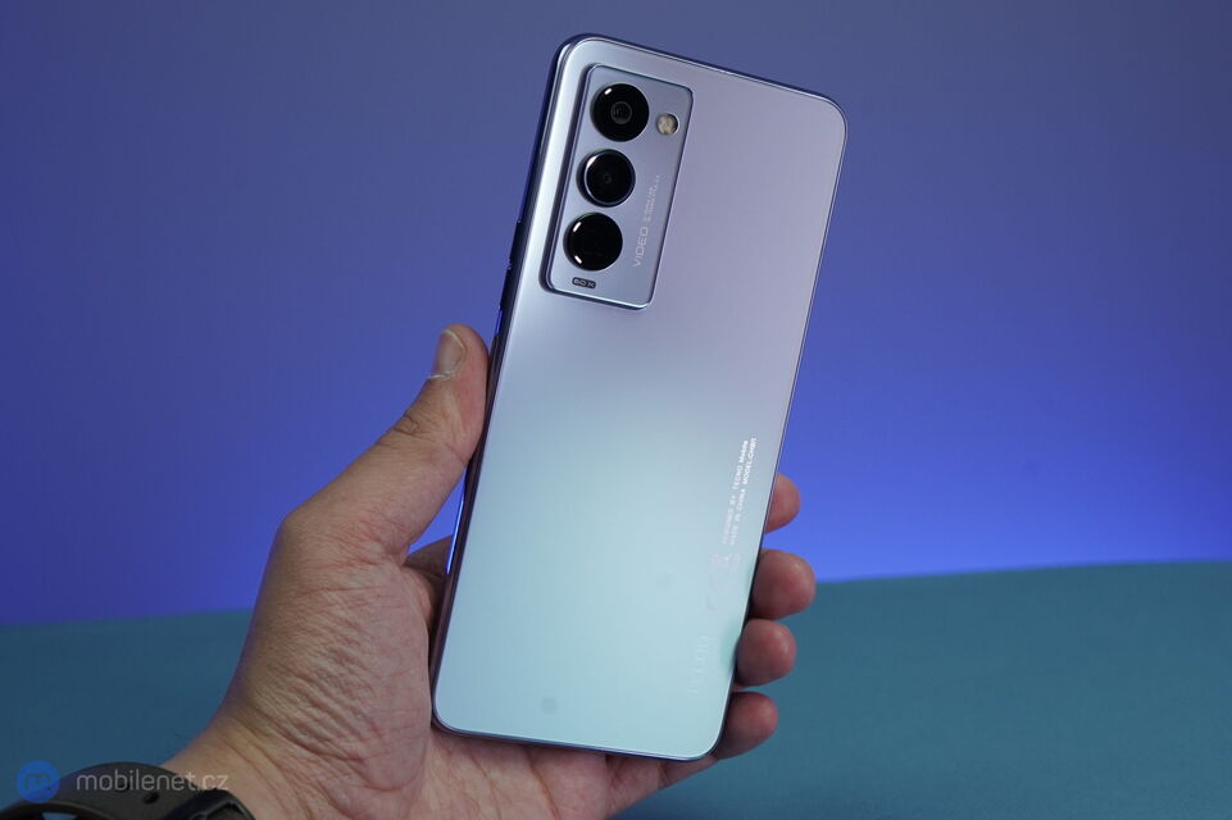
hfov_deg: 39.6
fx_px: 1710
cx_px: 616
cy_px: 410
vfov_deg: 27.0
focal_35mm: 50
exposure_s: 1/160
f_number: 8
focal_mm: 50
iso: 800
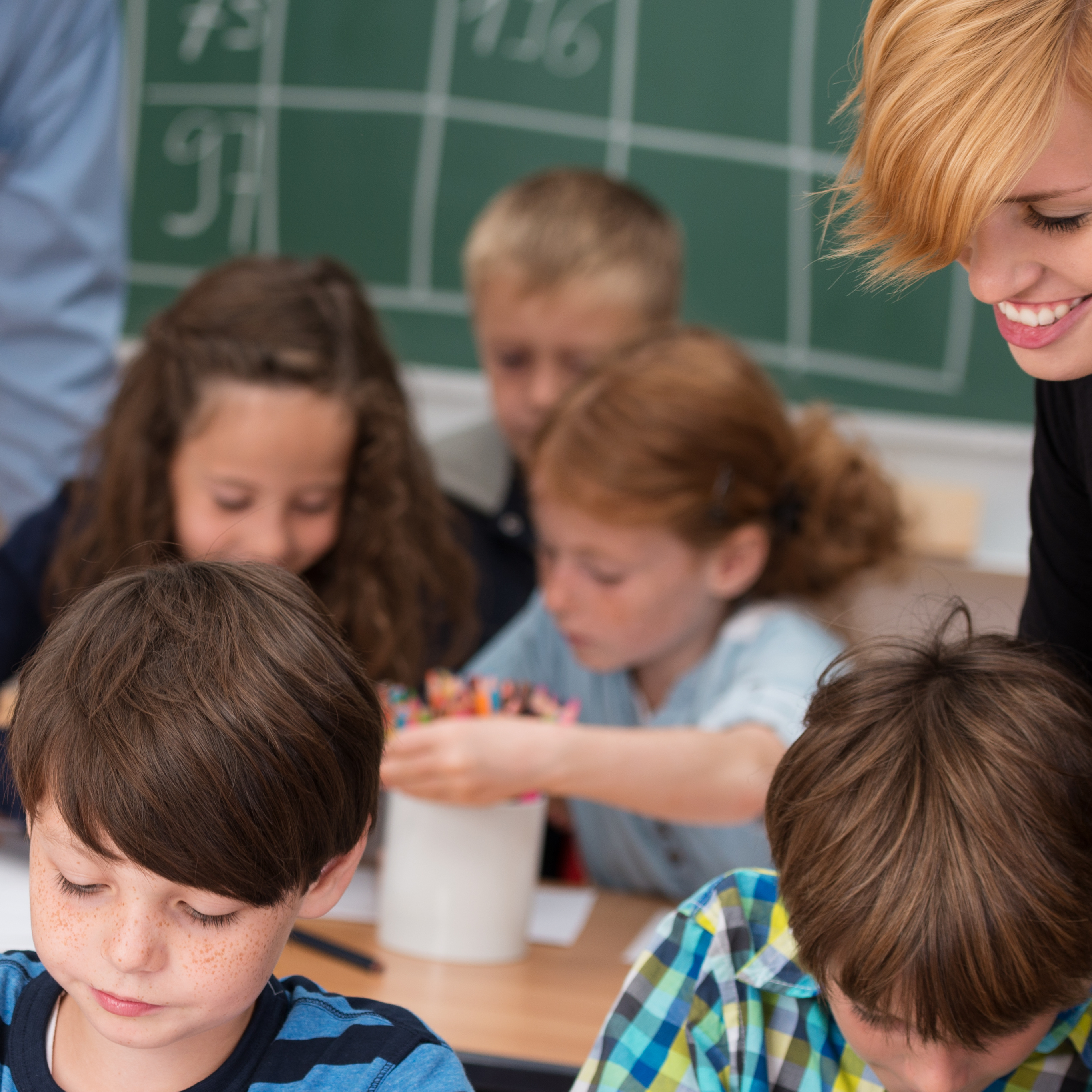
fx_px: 7031
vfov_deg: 8.9
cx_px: 170
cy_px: 751
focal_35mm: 197
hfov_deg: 8.9
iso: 100
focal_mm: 86
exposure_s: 1/160
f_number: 3.5
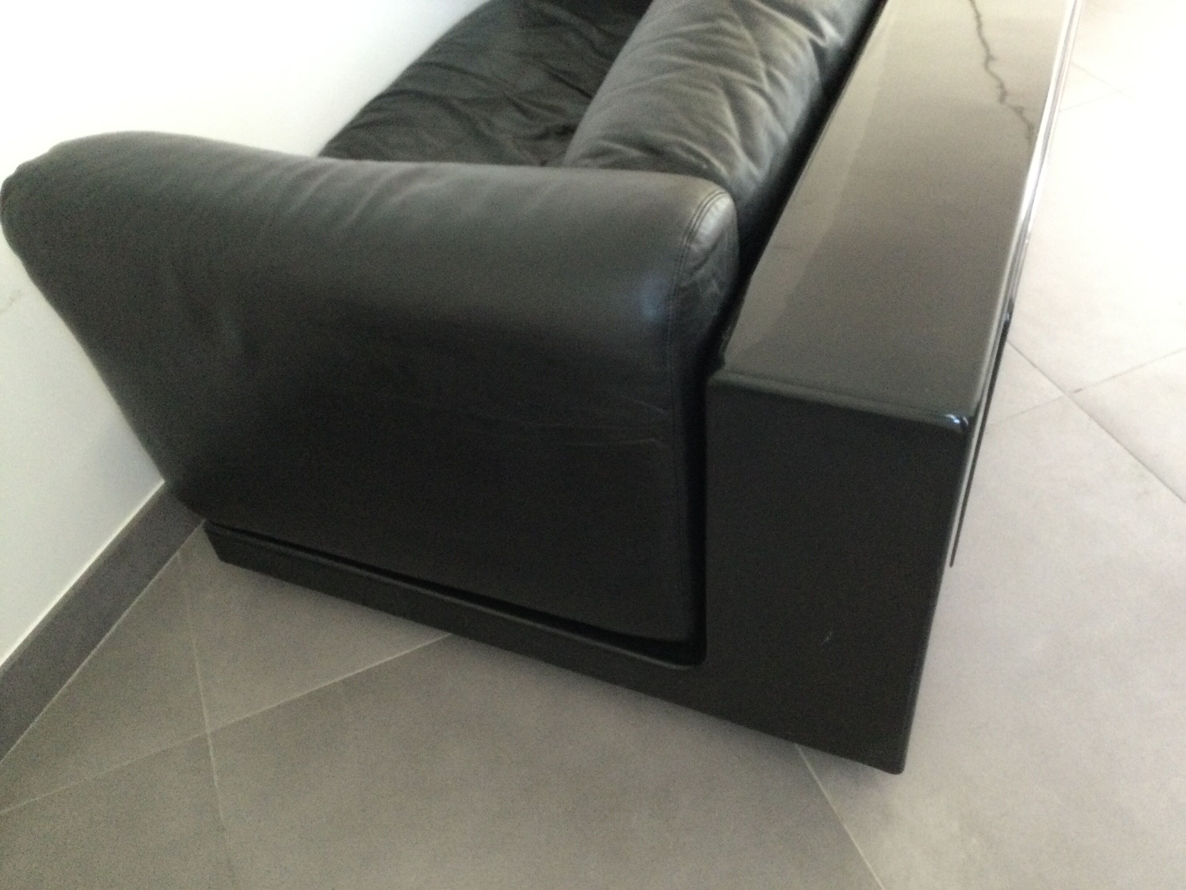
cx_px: 593
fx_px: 1062
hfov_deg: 58.4
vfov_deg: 45.4
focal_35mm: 31
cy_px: 445
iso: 250
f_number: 2.4
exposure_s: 1/17
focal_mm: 3.3
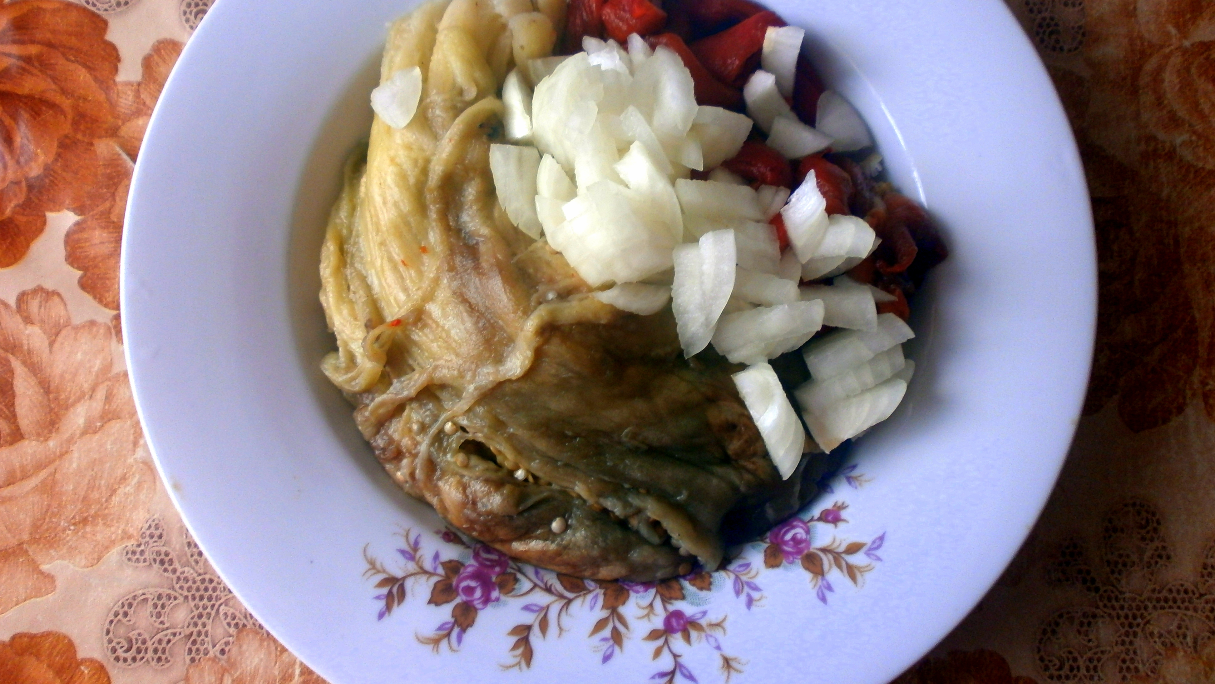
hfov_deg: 64.3
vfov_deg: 38.7
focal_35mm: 30
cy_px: 266
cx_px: 609
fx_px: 967
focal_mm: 4.8
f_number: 2.9
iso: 100
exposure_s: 1/80
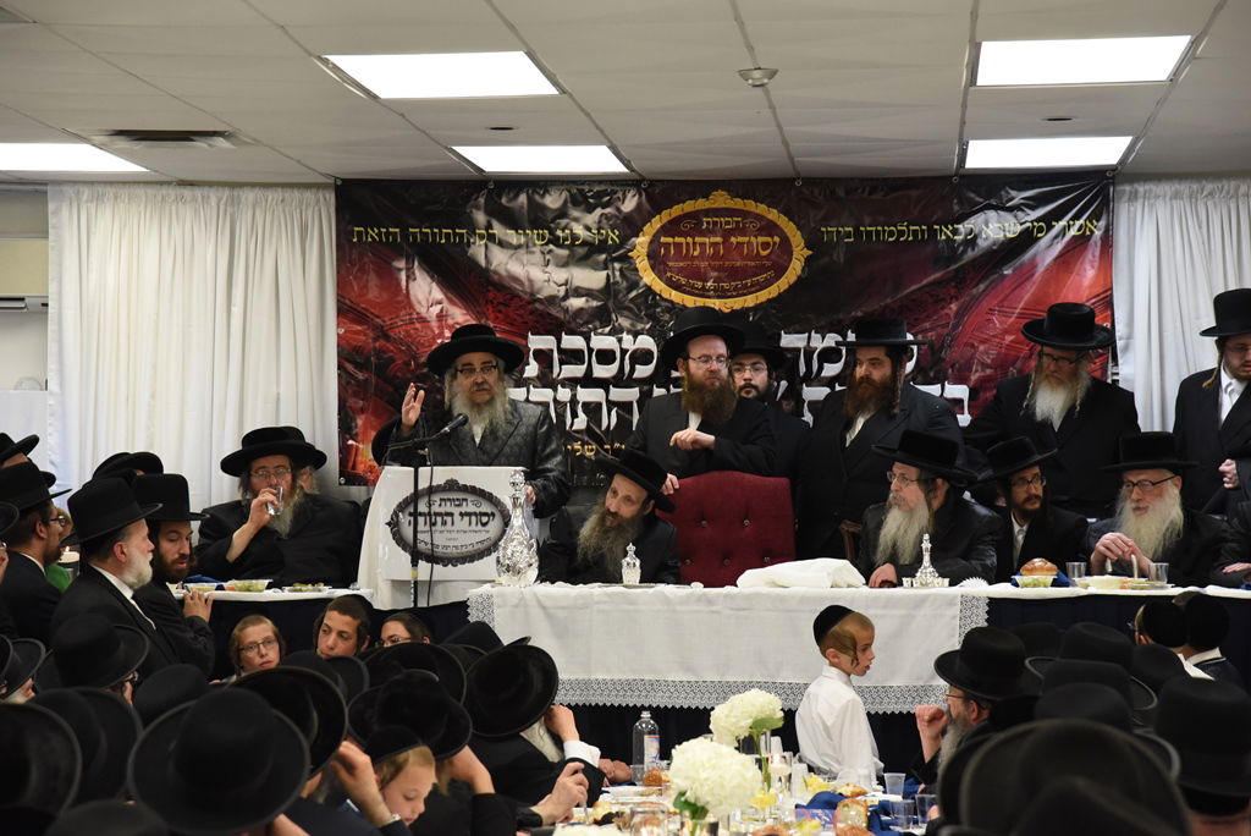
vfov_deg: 11.4
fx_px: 4172
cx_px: 626
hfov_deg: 17.1
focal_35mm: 120
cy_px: 418
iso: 4500
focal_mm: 120
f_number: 6.3
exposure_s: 1/250
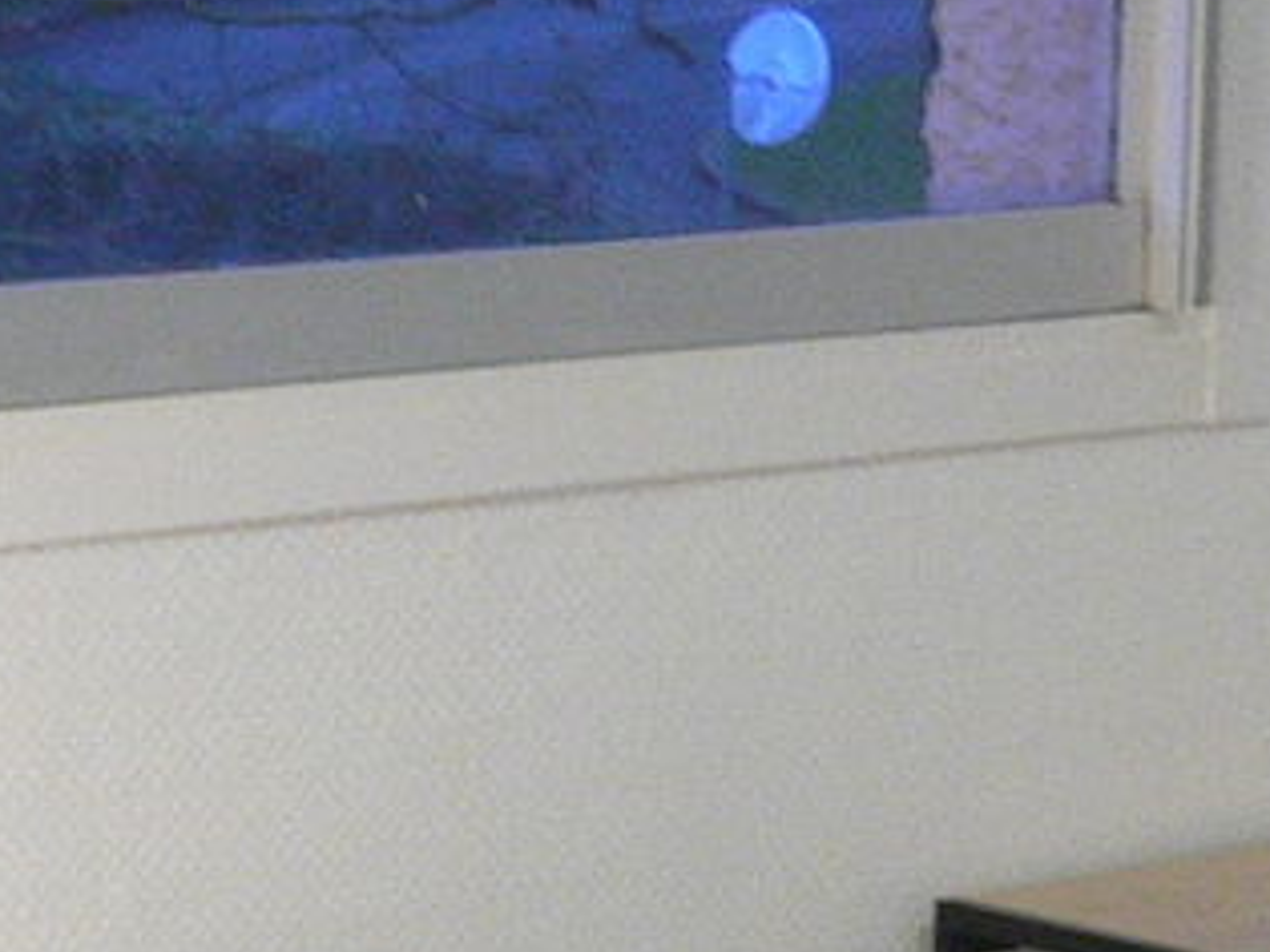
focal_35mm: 178
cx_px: 496
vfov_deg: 8.3
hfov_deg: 11.1
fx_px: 6528
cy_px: 904
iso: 200
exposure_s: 1/15
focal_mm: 5.8
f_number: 2.8
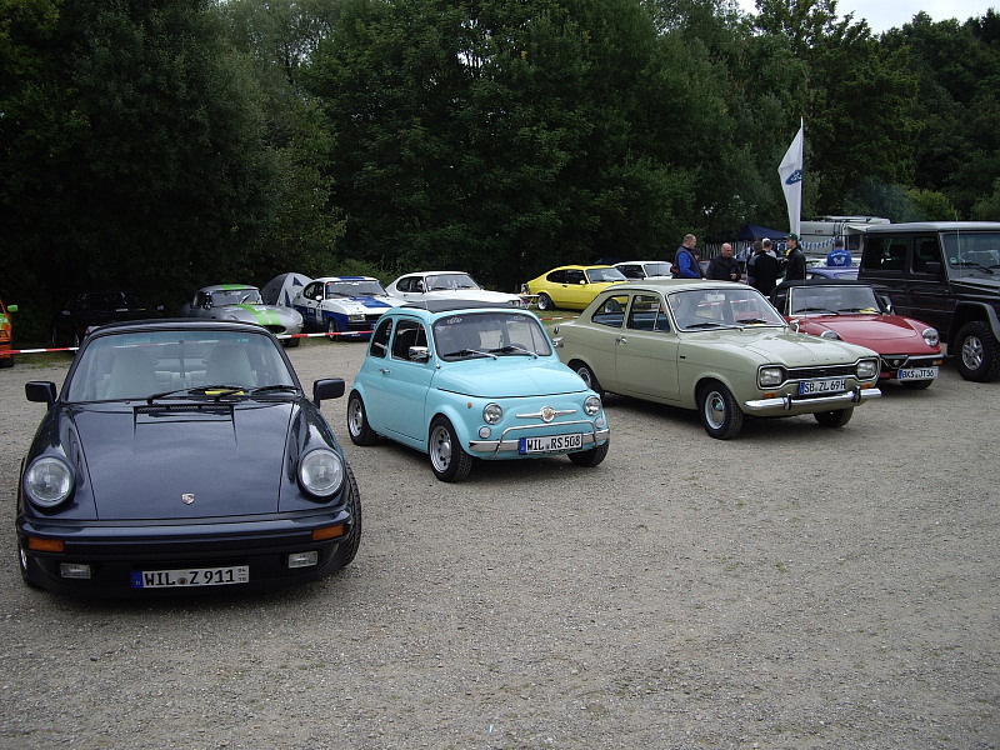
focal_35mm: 38
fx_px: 1098
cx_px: 500
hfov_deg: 49.0
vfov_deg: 37.7
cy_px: 375
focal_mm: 7.9
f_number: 2.8
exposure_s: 1/200
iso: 100
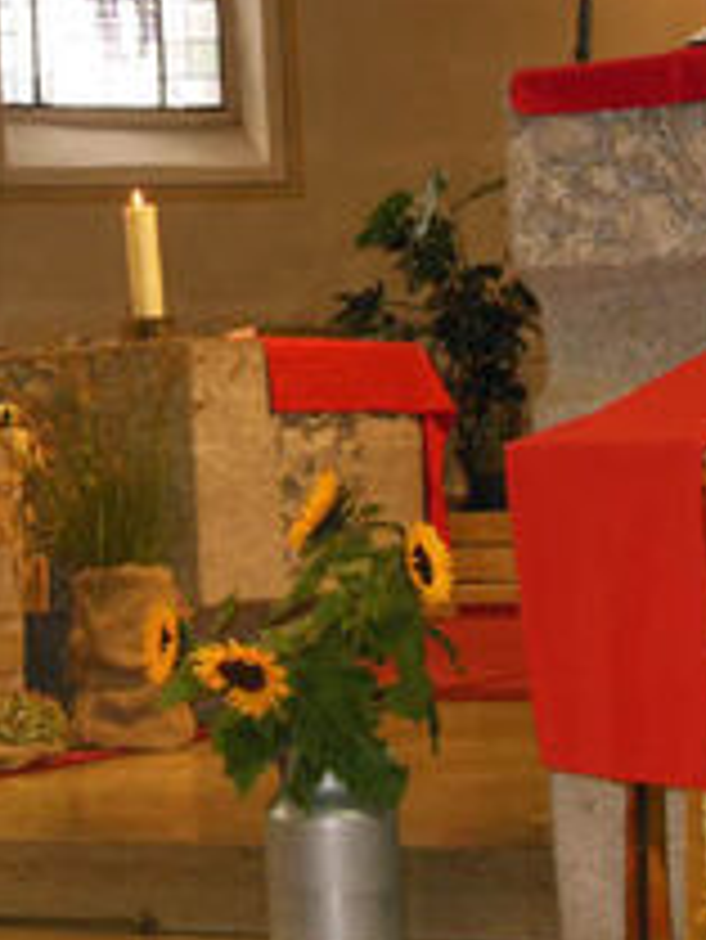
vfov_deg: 18.0
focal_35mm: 109
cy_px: 297
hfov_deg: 13.6
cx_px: 270
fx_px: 2961
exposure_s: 1/60
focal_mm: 10.2
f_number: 4.1
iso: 640
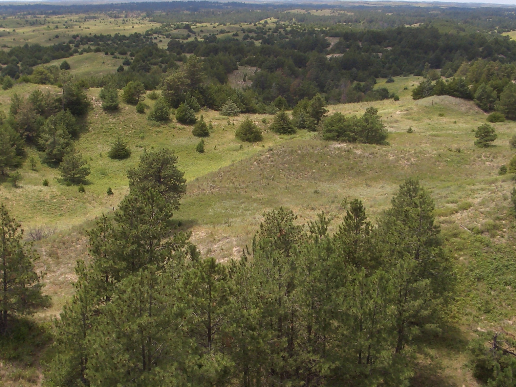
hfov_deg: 33.7
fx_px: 850
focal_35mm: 57
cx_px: 213
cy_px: 209
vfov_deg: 25.7
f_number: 4.3
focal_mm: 5.8
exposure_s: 1/400
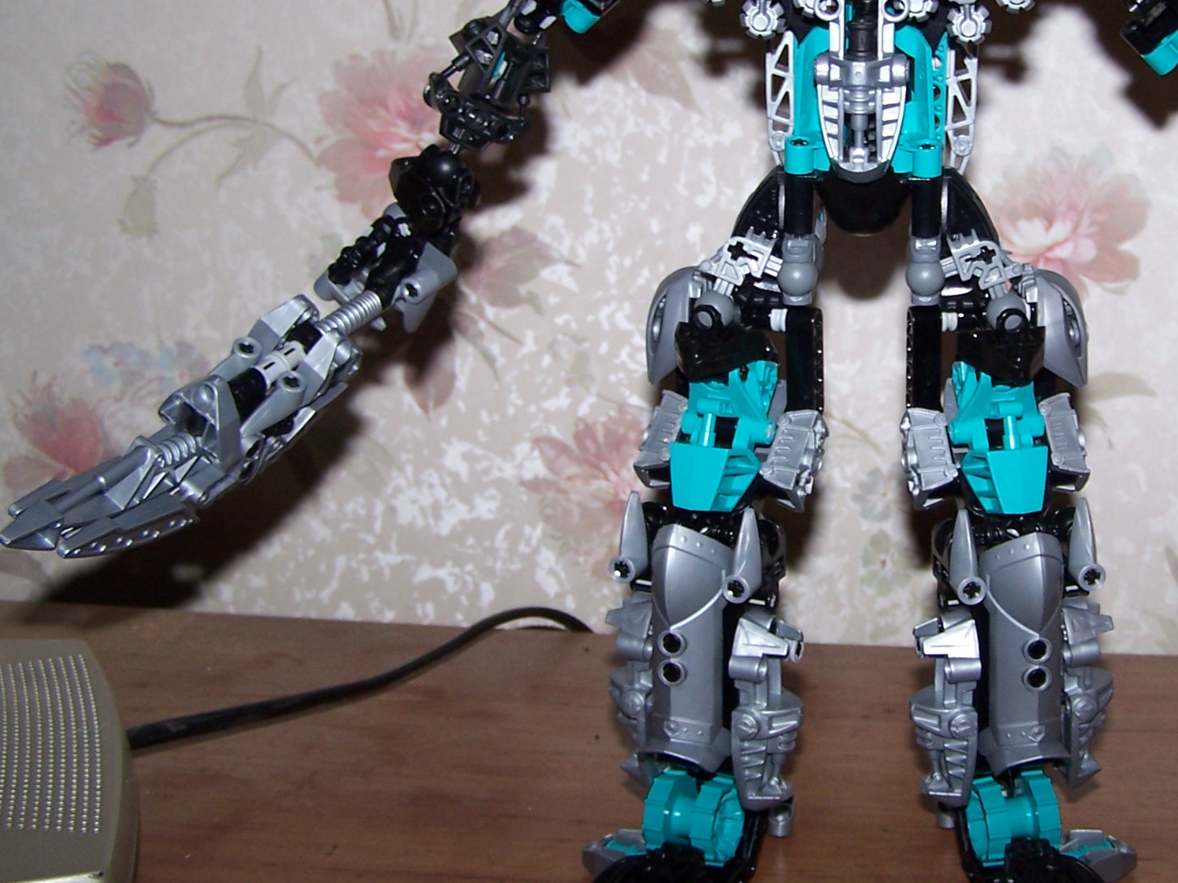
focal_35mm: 60
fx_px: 2042
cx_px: 861
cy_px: 311
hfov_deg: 31.7
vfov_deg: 24.3
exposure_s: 1/60
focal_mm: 6.3
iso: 80
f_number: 2.8
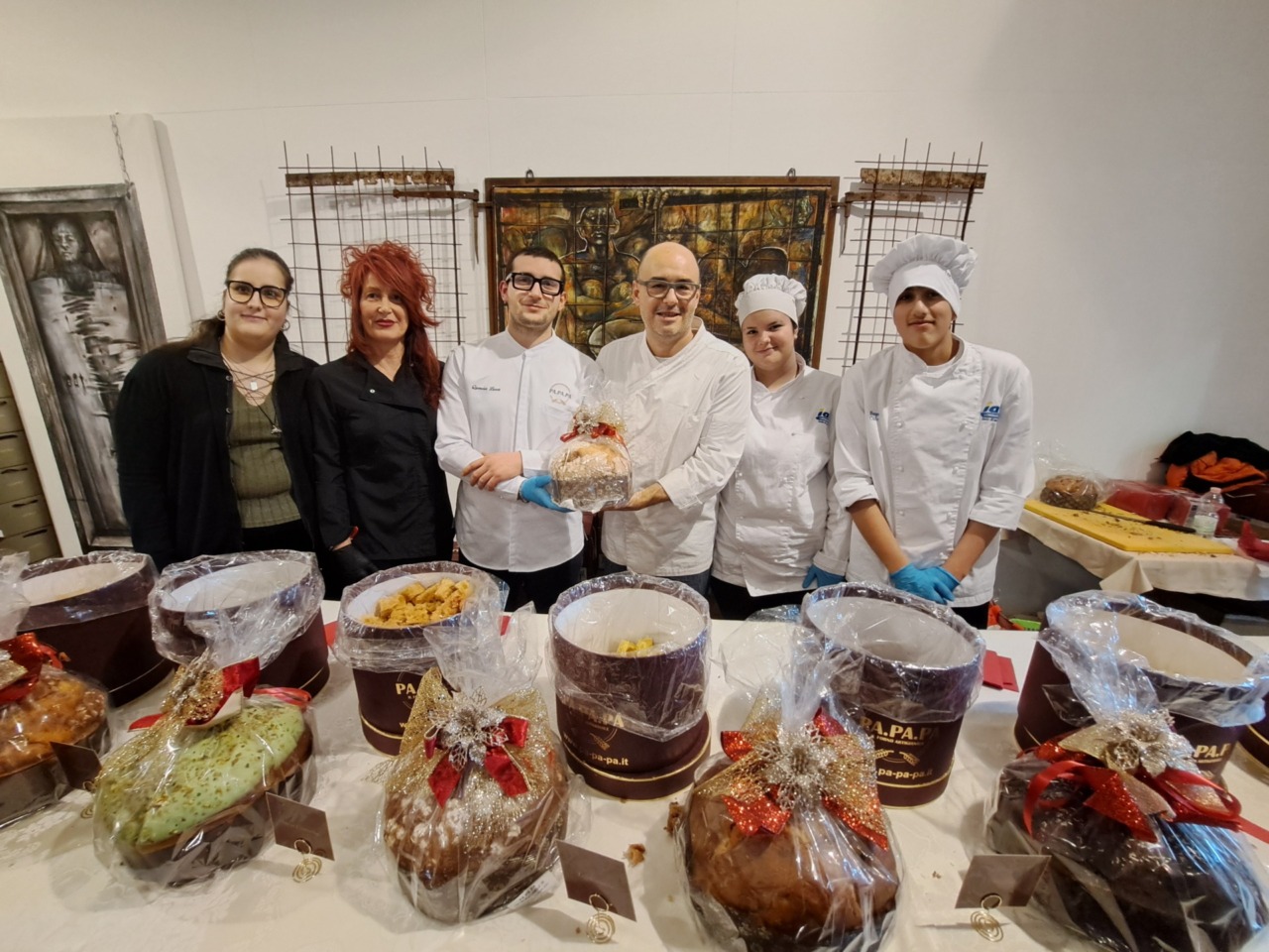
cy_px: 476
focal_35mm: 13
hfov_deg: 106.2
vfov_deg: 89.9
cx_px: 634
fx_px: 477
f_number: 2.2
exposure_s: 1/25
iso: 320
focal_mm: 1.74
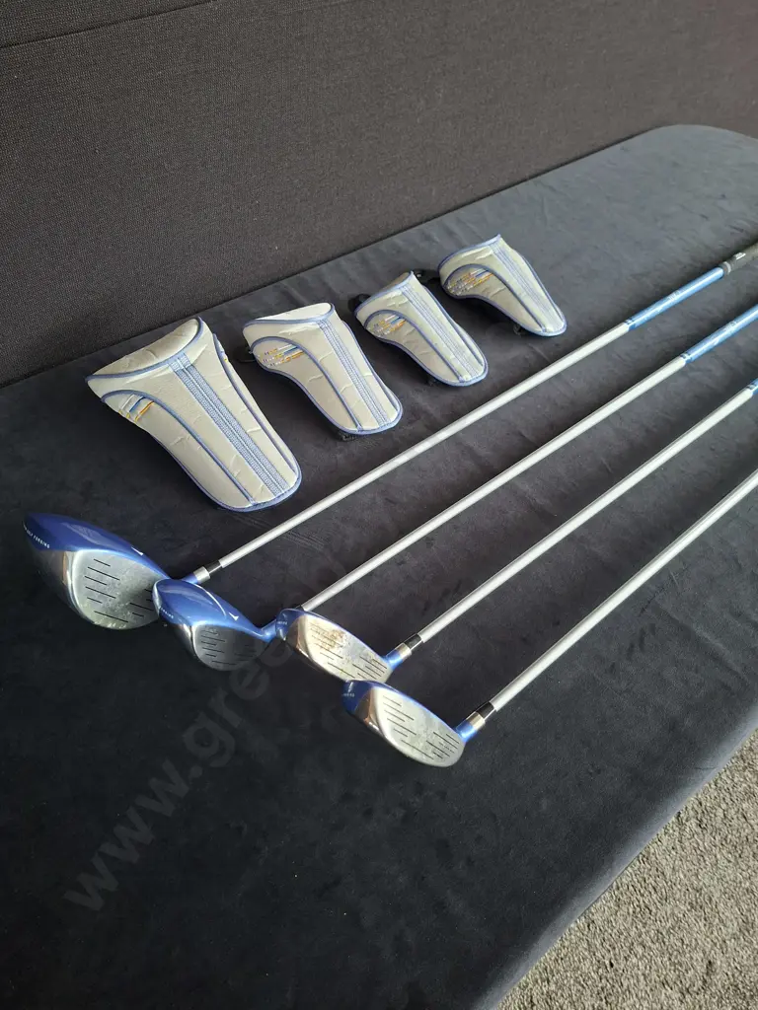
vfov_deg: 73.9
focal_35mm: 23
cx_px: 379
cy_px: 505
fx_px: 672
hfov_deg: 58.9
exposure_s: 1/100
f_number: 1.8
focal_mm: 5.54
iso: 200
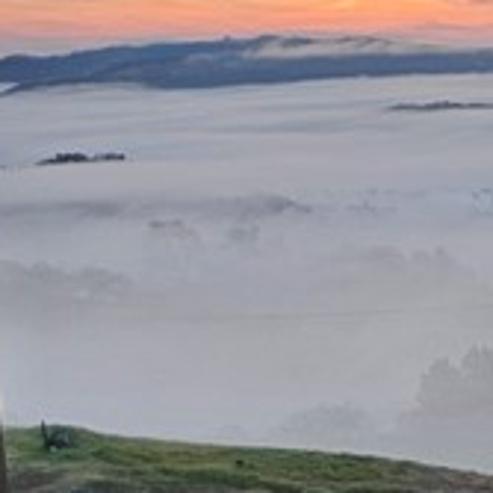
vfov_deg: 14.0
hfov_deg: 10.2
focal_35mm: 125
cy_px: 260
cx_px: 1488
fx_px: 2014
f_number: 1.8
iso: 50
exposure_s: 1/180
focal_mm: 5.4
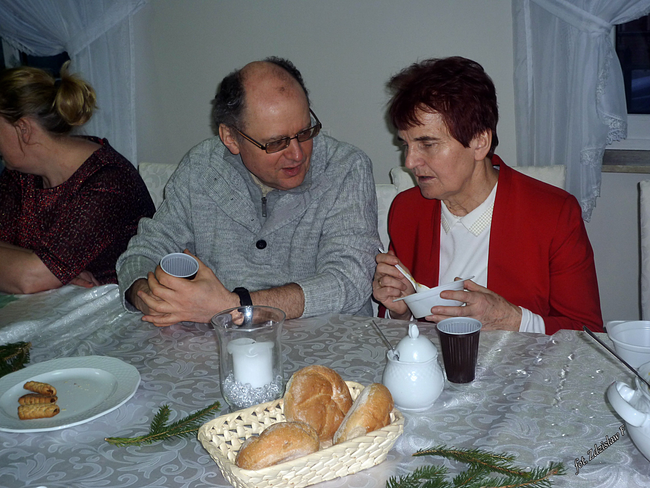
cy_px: 244
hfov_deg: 36.2
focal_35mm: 53
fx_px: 995
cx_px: 325
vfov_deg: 27.5
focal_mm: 9.3
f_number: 4.3
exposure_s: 1/40
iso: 125
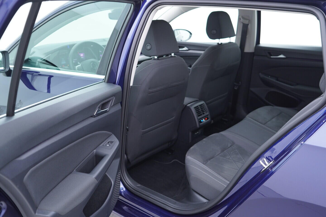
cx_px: 163
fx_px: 326
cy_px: 108
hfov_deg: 53.1
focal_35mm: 36
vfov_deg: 36.9
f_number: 2.8
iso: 250
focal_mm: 24
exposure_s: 1/40
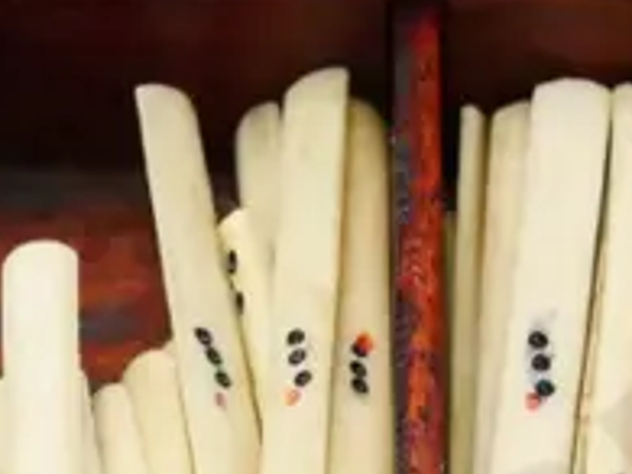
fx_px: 3449
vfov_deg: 7.7
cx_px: 434
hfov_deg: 10.5
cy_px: 640
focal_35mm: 189
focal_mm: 18
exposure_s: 1/100
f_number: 4.5
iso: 3200
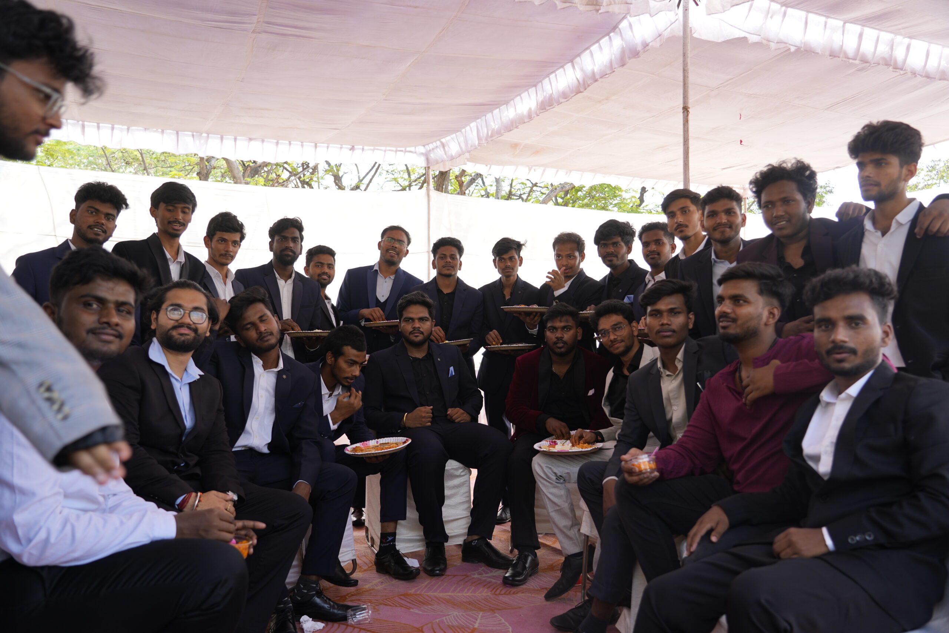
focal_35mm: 30
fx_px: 791
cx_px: 474
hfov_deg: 61.9
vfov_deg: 43.6
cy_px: 316
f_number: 4
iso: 100
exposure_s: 1/60
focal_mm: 30
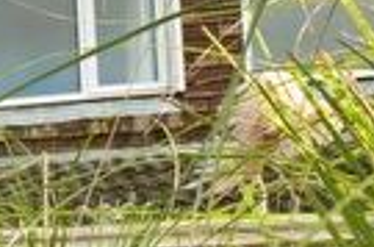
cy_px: 316
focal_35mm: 78
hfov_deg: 15.3
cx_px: -513
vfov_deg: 16.5
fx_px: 808
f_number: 6.3
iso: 200
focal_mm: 10
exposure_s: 1/160
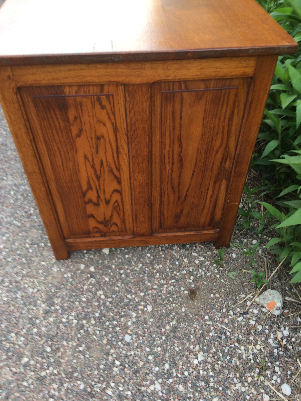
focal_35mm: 29
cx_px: 150
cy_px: 200
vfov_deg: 61.7
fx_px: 336
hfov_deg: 48.2
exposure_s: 1/50
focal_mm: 4.15
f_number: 2.2
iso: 40
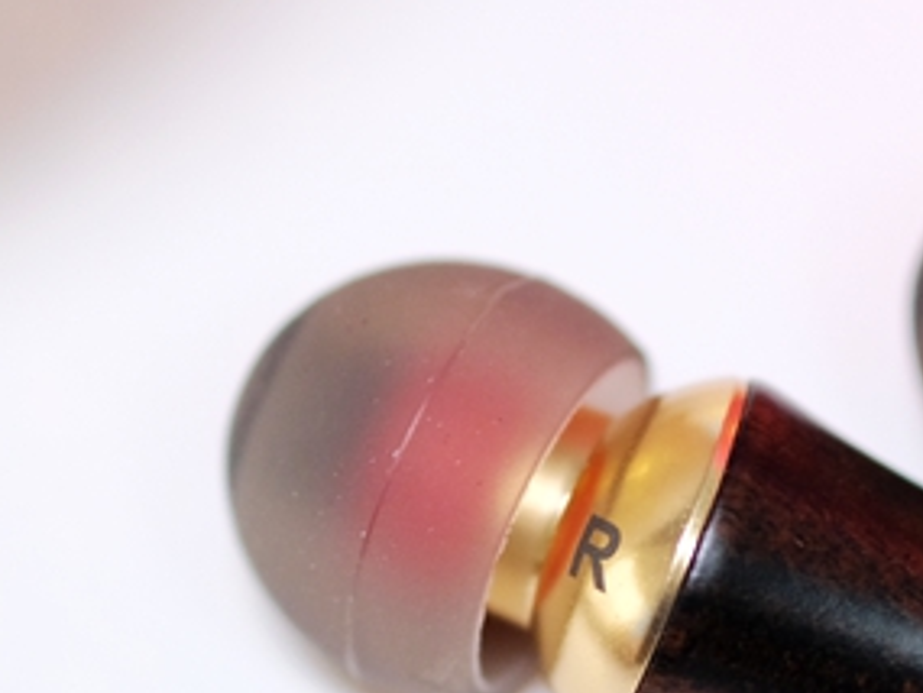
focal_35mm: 304
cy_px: 623
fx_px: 8109
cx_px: 644
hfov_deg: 6.5
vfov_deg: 4.9
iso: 1000
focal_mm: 60
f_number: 2.4
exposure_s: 1/125
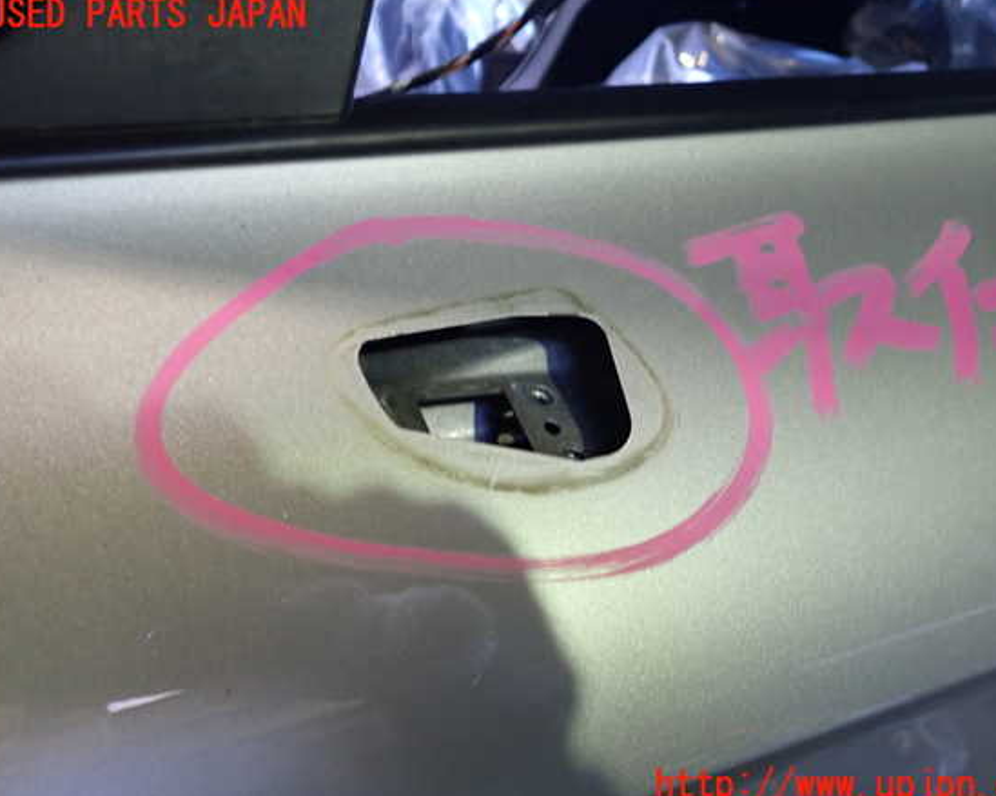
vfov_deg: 45.8
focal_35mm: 32
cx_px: 521
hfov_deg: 55.6
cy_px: 401
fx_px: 943
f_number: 2.3
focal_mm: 5.4
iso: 400
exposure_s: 1/30
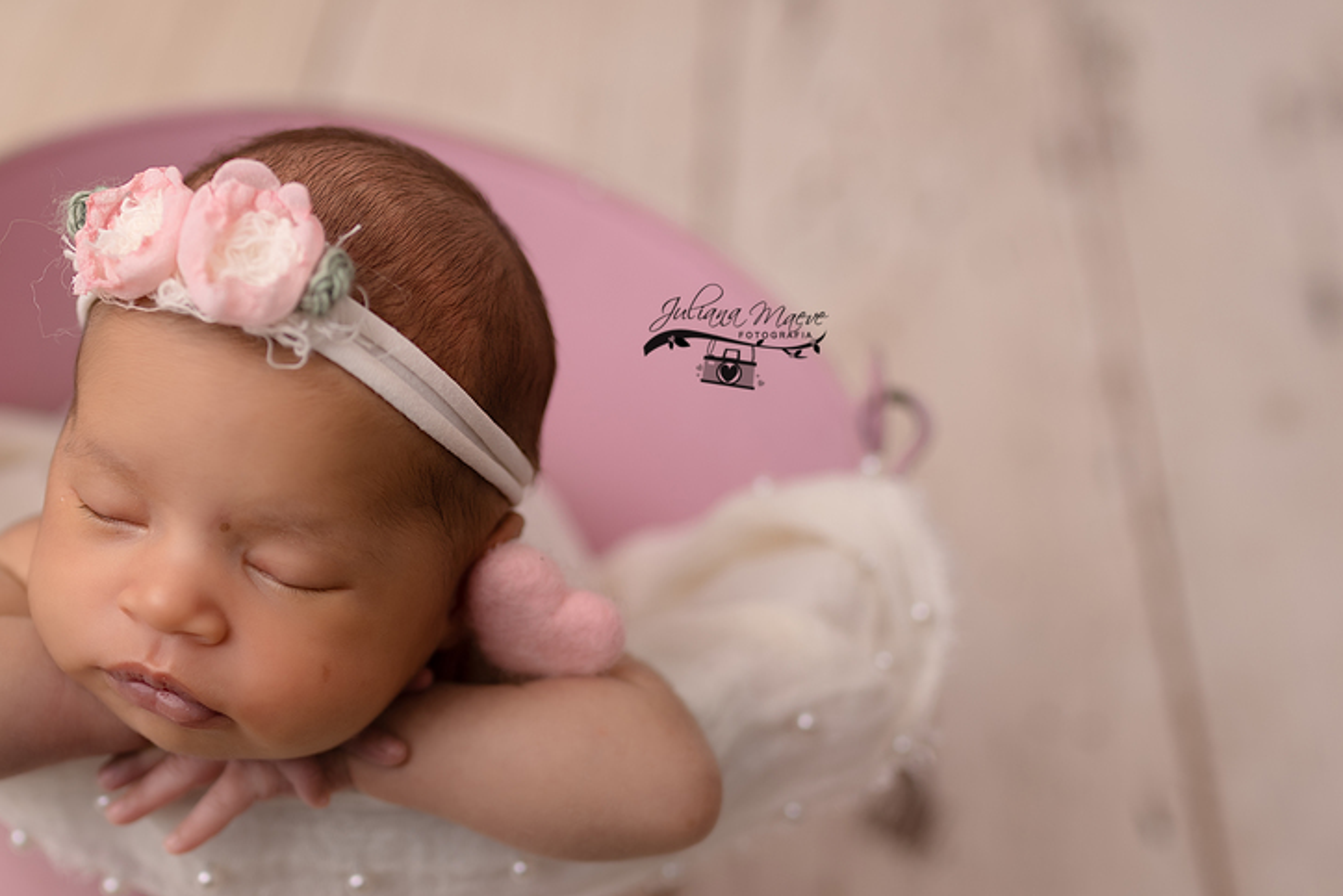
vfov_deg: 23.3
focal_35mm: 58
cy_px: 587
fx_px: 2164
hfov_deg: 34.0
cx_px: 391
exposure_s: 1/160
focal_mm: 35
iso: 100
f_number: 2
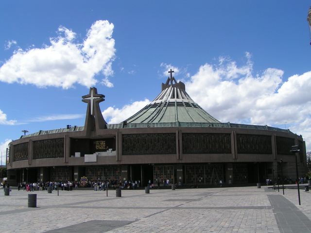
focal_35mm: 38
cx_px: 156
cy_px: 116
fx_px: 341
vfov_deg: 37.7
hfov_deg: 49.0
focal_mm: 5.8
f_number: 5.6
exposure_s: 1/500
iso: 50
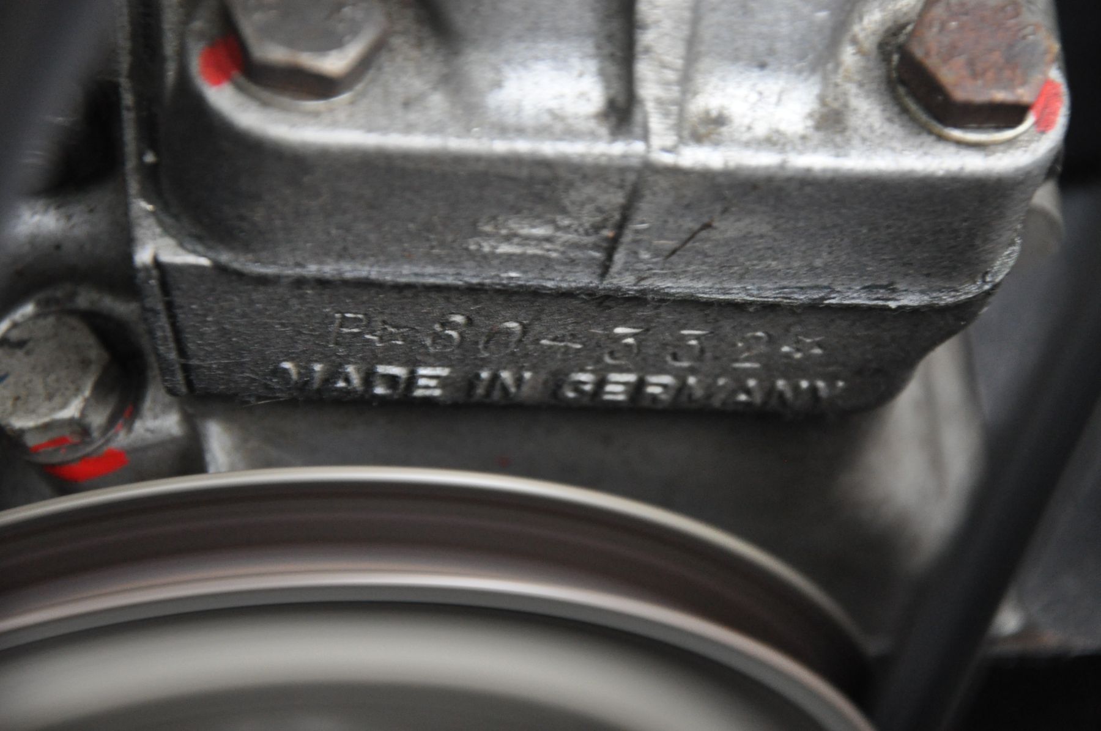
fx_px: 4812
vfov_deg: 8.7
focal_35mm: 158
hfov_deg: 13.1
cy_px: 366
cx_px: 550
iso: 1600
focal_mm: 105
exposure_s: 1/25
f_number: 5.6
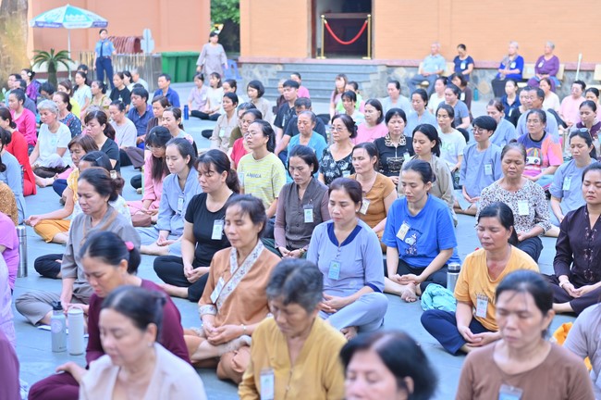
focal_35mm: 70
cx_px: 300
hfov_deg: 28.9
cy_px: 200
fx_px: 1167
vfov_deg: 19.4
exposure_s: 1/160
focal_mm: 70
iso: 125
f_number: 2.8
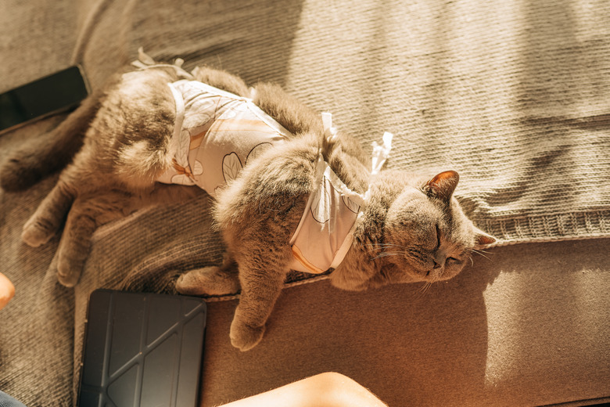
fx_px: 593
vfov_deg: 37.9
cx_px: 305
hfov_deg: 54.4
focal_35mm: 35
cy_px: 204
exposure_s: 1/50
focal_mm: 35
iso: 100
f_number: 2.5
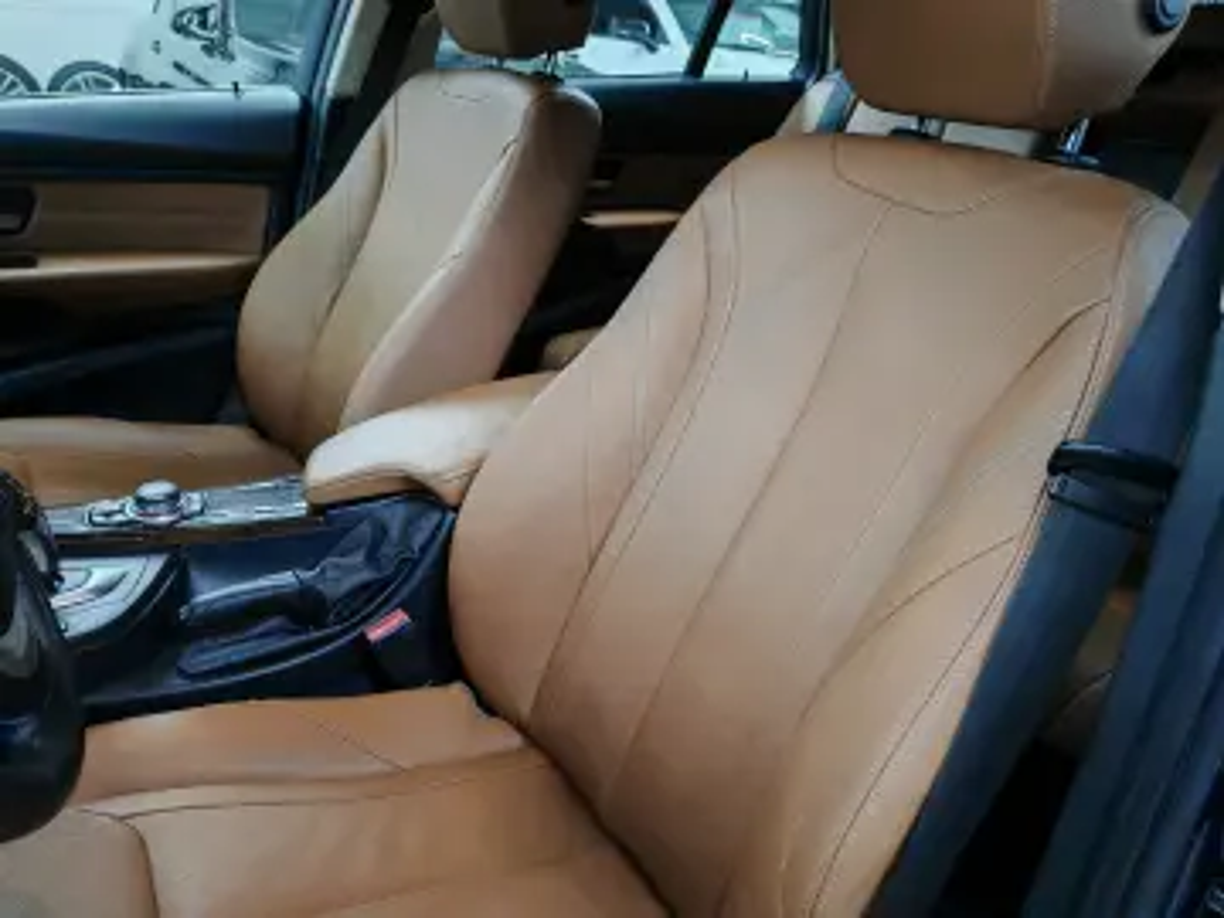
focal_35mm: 26
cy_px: 459
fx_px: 919
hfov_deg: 67.3
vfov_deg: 53.1
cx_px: 612
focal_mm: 5.4
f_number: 1.6
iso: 3200
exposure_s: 1/220
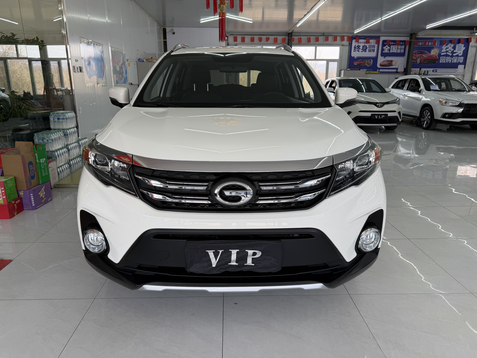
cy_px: 179
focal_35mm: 24
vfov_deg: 56.8
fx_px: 331
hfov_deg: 71.6
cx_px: 238
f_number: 1.78
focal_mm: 6.76
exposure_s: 1/278
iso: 64
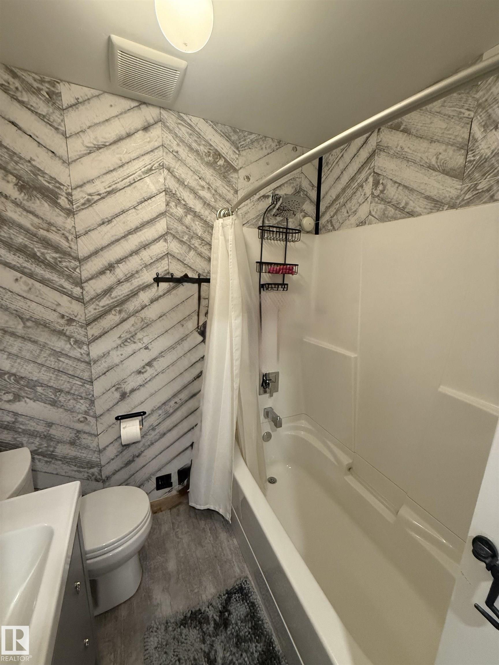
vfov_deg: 102.1
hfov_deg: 85.7
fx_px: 269
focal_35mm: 14
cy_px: 332
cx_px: 250
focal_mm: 2.22
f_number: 2.2
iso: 400
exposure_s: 1/60
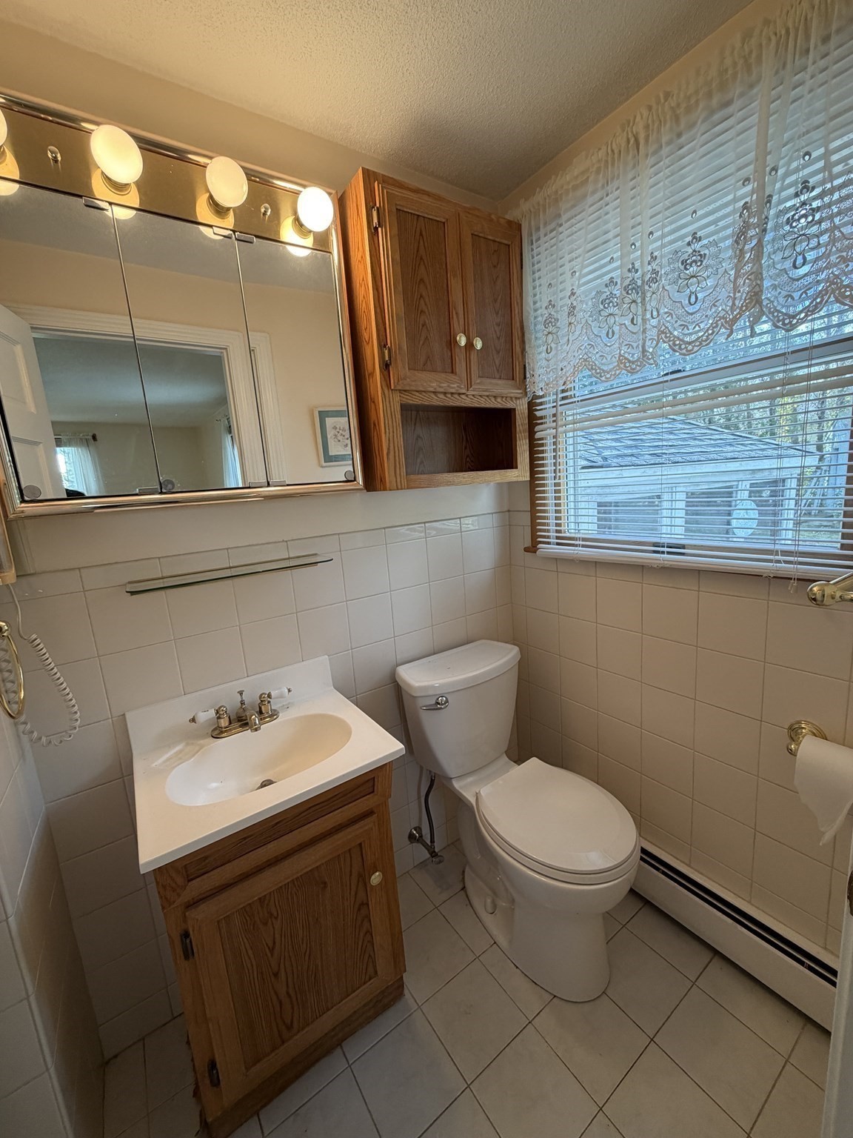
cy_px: 569
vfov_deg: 102.1
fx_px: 460
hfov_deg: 85.7
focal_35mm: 14
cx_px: 426
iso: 160
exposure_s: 1/120
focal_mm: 2.22
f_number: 2.2
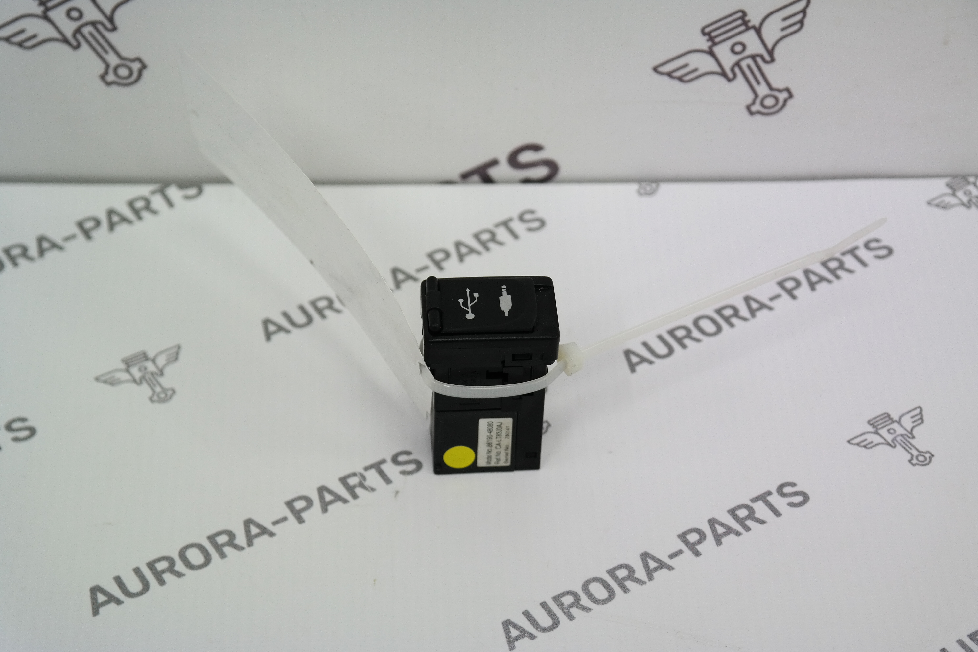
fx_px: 2282
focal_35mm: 84
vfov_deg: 16.3
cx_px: 489
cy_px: 326
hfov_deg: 24.2
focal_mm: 55
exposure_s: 1/80
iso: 400
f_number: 5.6
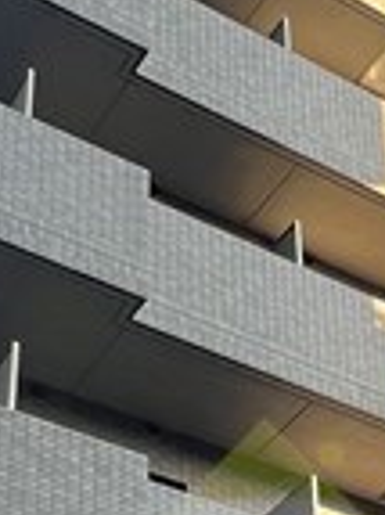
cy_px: 623
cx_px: 263
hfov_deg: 15.8
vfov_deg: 19.8
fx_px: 1381
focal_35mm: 93
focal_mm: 1.57
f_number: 1.8
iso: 32
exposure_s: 1/202
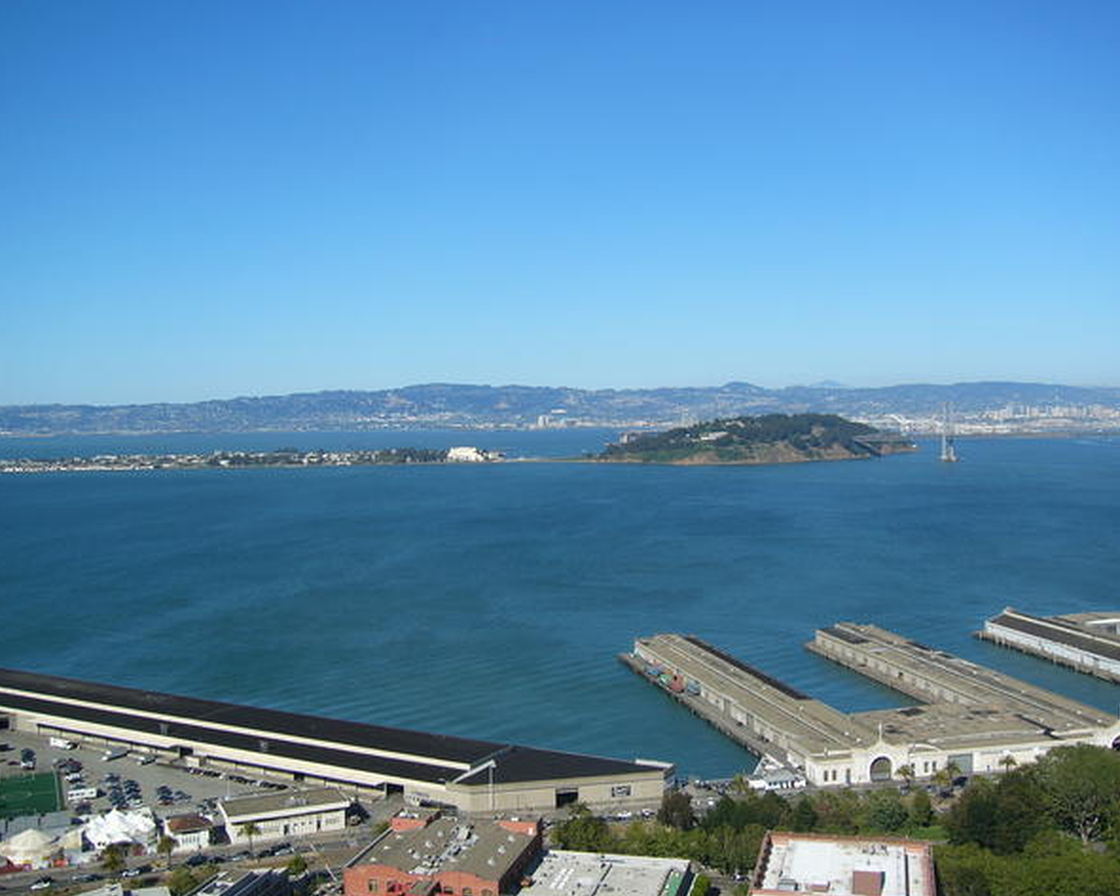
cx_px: 536
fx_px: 1227
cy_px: 447
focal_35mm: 37
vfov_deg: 40.1
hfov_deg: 49.1
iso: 50
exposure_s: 1/200
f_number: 8
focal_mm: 5.8
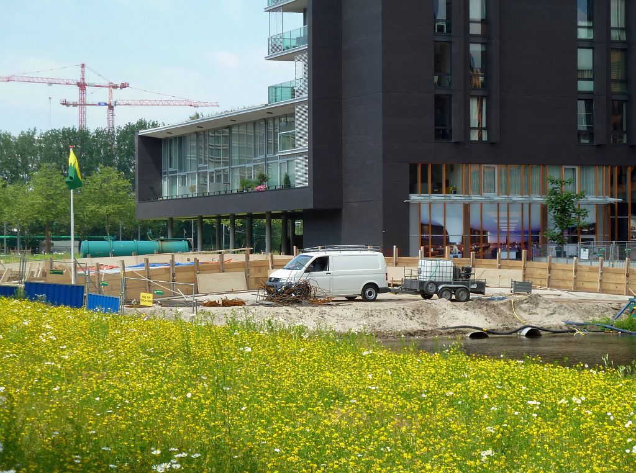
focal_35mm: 104
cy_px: 236
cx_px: 318
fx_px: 1905
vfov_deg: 14.2
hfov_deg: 18.9
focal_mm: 17
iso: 80
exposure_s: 1/250
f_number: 4.3
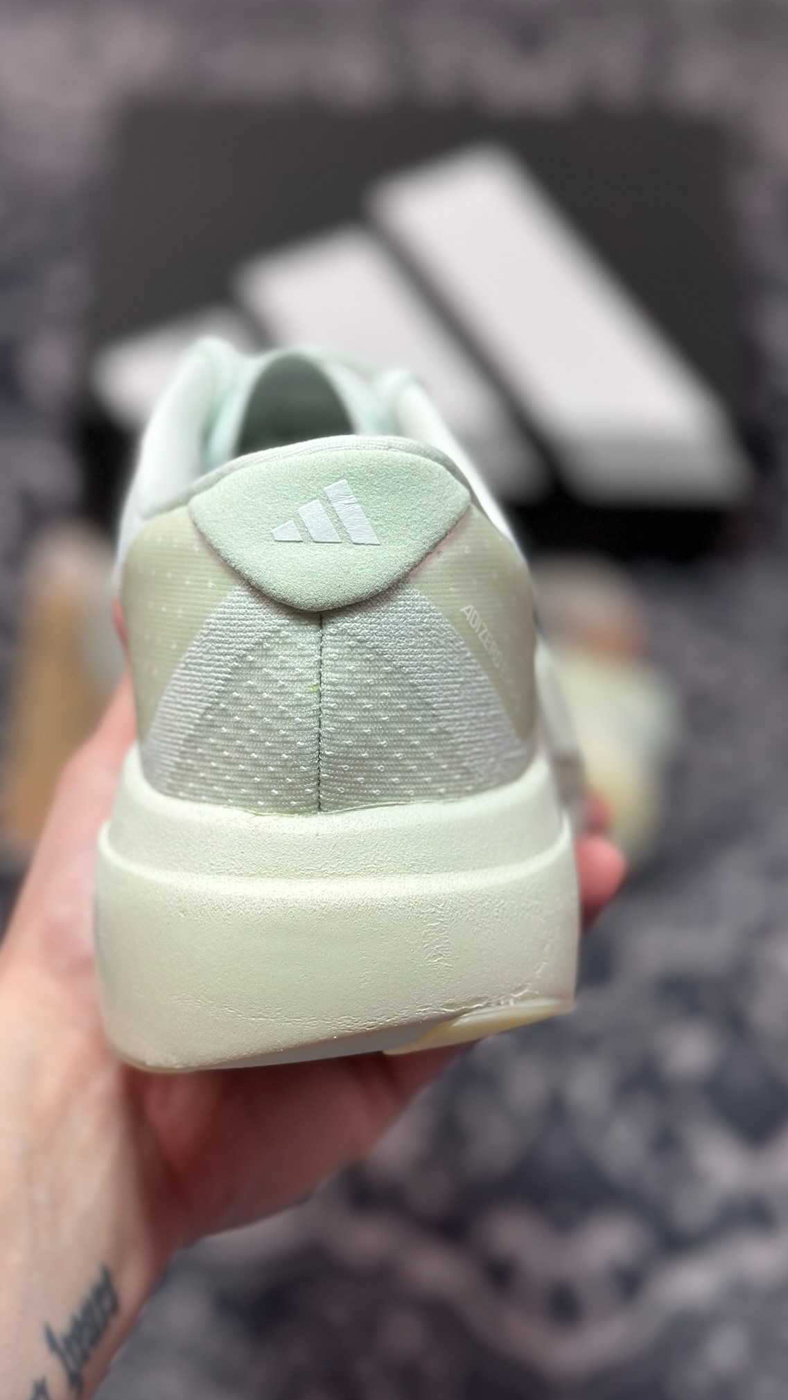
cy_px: 695
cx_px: 322
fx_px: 1968
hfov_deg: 22.6
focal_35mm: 53
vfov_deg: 39.2
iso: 80
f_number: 1.78
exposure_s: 1/659
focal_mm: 6.86
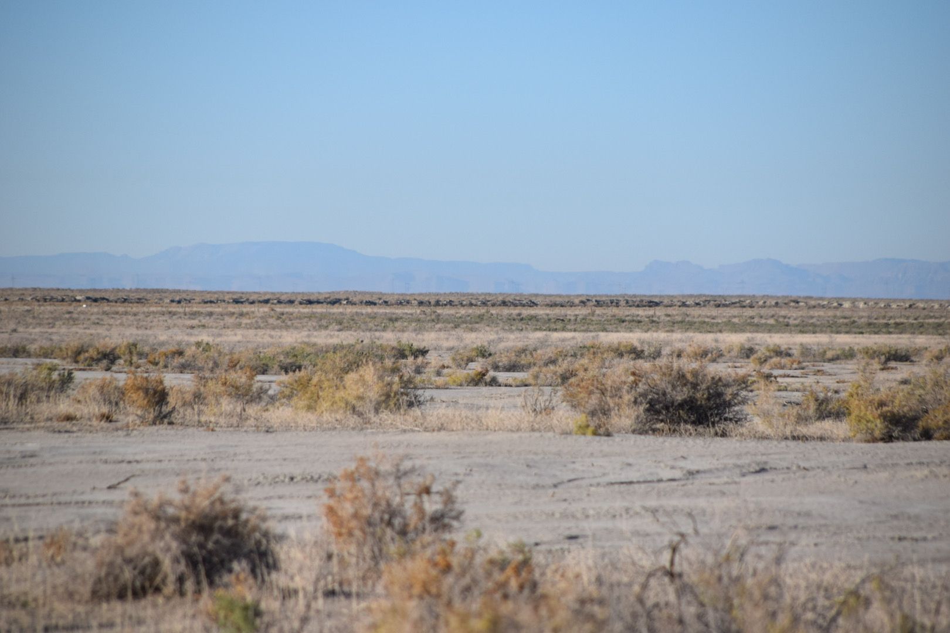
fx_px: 7916
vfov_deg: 4.6
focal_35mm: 300
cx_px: 475
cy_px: 316
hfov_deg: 6.9
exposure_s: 1/2000
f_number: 6.3
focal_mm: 200
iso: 400
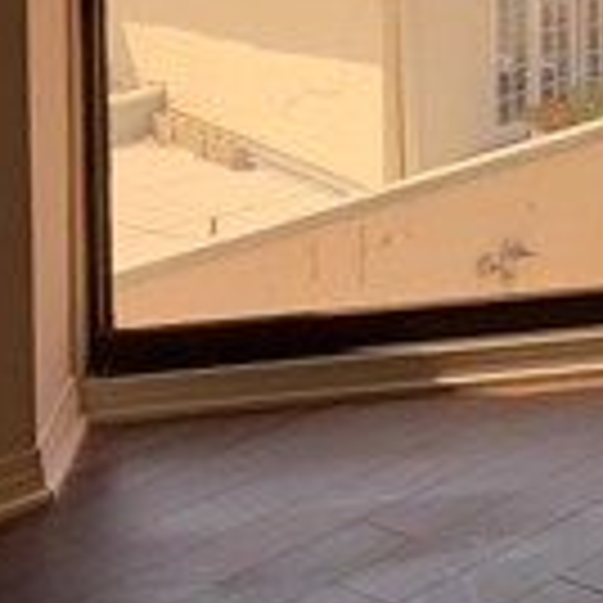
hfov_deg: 13.9
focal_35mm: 110
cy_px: -338
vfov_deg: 14.6
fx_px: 2168
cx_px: 1125
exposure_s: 1/248
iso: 25
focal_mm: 4.25
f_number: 1.8
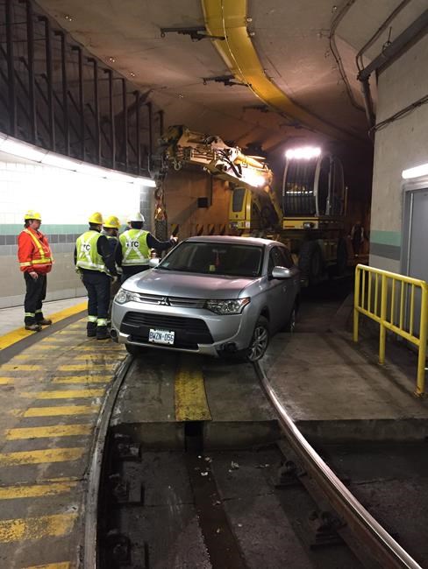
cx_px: 214
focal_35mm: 29
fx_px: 478
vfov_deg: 61.6
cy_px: 284
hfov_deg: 48.3
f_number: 2.2
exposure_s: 1/30
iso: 200
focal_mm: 4.15
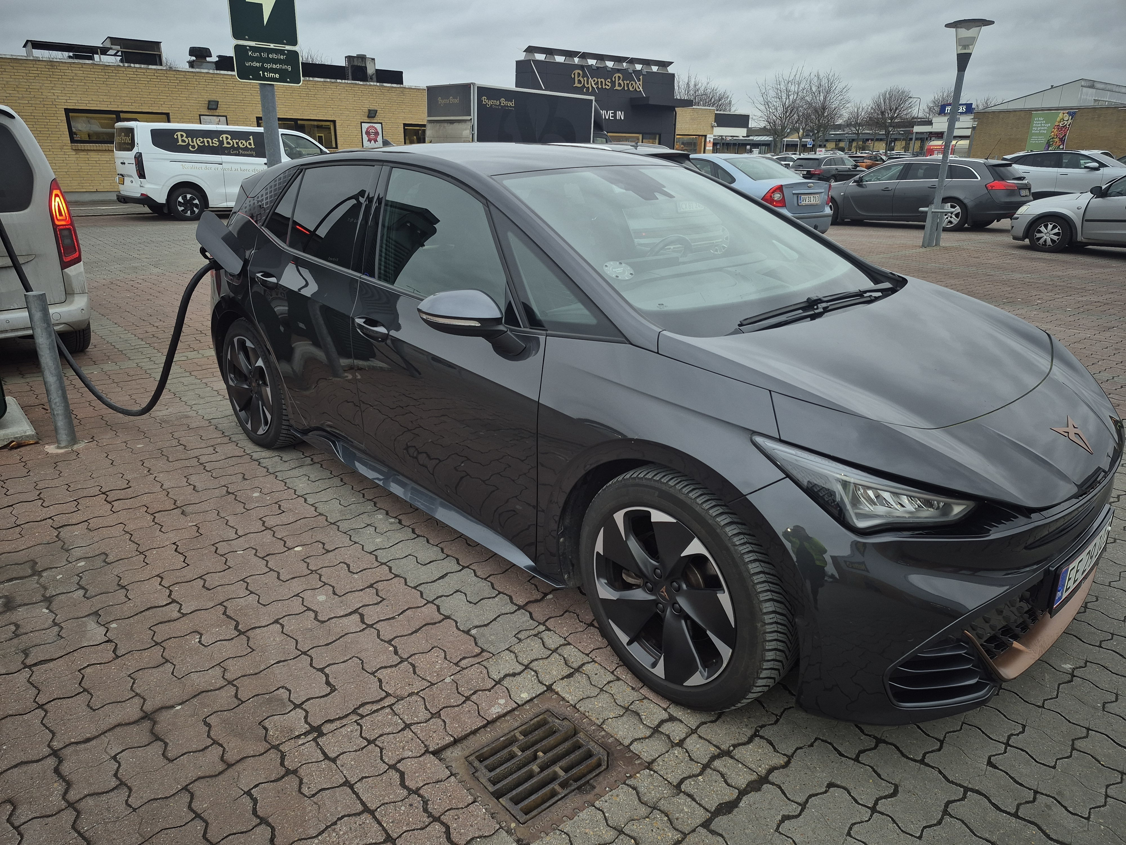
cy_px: 422
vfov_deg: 58.9
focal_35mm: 23
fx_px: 748
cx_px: 563
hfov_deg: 73.9
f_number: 1.8
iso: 50
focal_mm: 5.4
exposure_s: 1/100
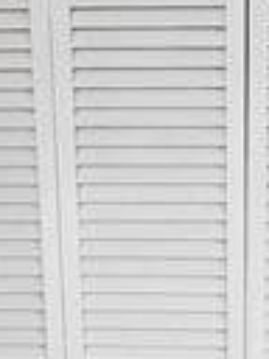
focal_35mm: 61
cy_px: 334
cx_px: 213
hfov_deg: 23.7
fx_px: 632
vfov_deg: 30.1
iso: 200
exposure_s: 1/77.4
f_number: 2.2
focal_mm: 1.74
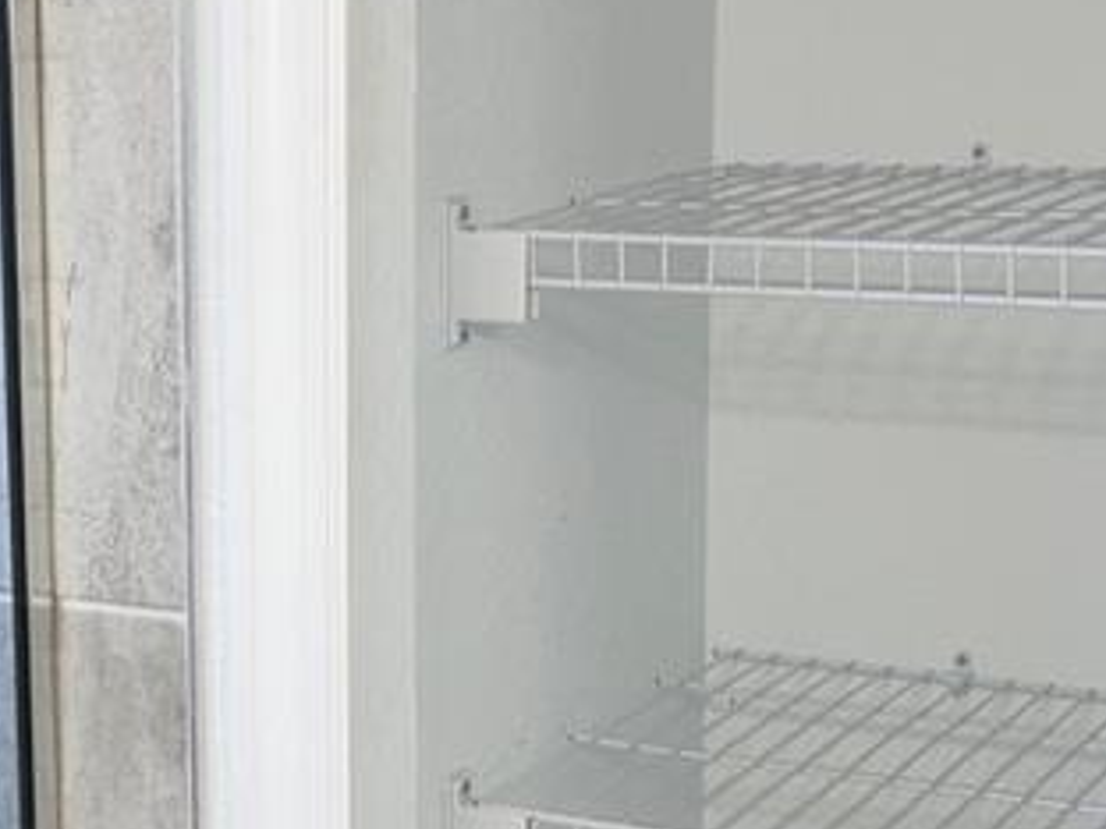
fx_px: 2939
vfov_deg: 16.1
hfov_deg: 20.5
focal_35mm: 92
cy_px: 461
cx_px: -28
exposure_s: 1/19
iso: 20
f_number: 1.8
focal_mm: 3.99
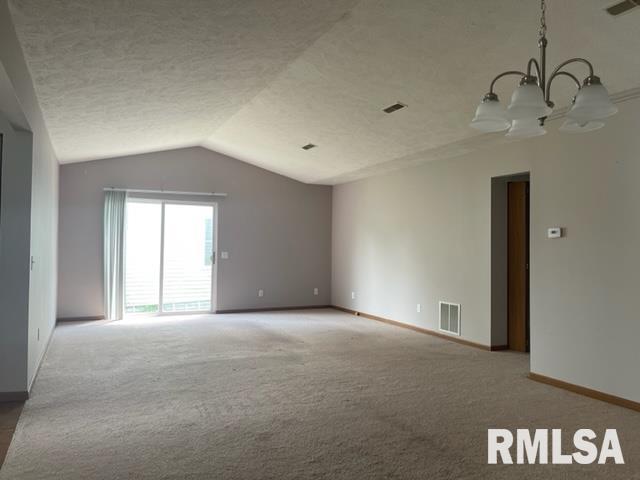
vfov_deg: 53.1
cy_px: 240
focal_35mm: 26
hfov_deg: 67.3
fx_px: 481
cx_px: 320
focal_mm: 5.1
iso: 125
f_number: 1.6
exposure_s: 1/113
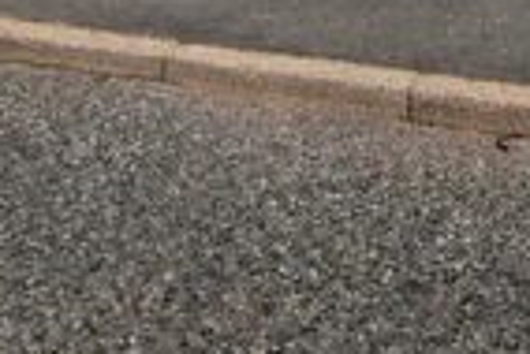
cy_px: -483
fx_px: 1091
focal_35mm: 74
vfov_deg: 13.6
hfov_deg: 27.3
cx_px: 321
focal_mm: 10
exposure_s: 1/200
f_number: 13
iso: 100
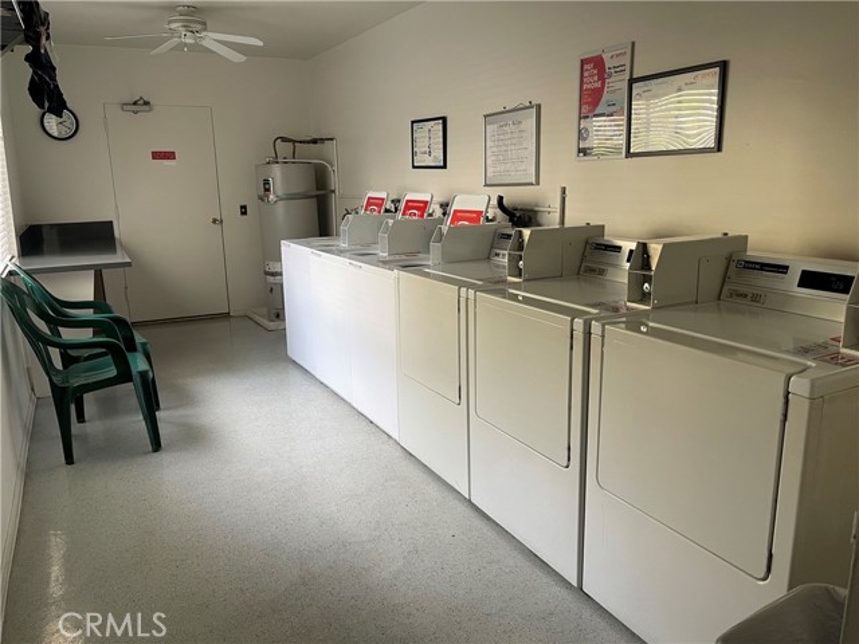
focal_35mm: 25
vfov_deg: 54.9
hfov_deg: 69.4
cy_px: 322
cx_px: 430
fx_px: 620
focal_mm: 5.1
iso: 80
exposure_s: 1/60
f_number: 1.6
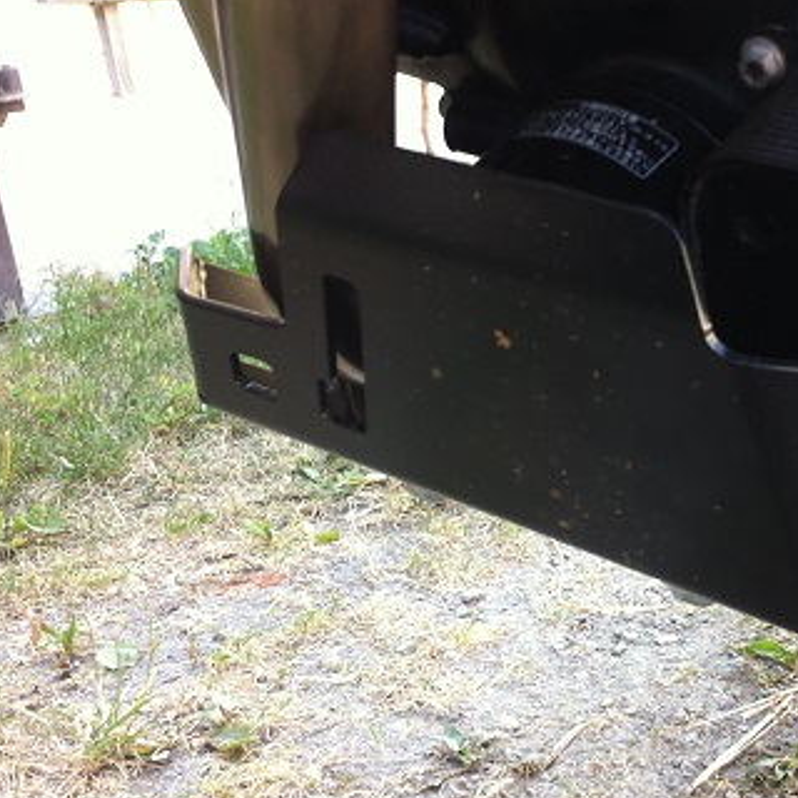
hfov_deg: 28.6
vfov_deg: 29.5
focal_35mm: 58
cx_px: 698
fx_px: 1513
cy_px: 429
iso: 80
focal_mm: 3.85
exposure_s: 1/40
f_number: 2.8
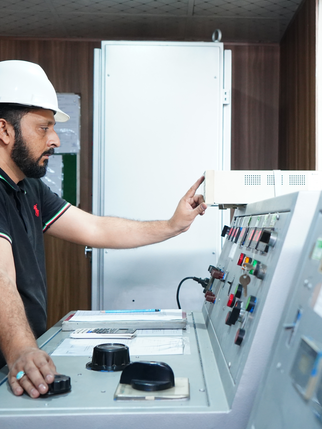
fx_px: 633
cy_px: 216
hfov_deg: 28.3
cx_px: 223
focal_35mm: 51
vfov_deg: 37.5
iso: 4000
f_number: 4
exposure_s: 1/100
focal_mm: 35
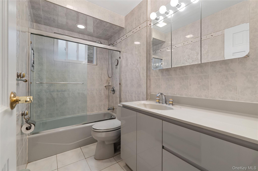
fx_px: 107
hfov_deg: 100.4
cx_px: 129
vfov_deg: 77.2
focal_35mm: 15
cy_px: 86
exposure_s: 1/6
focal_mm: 15
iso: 640
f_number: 8
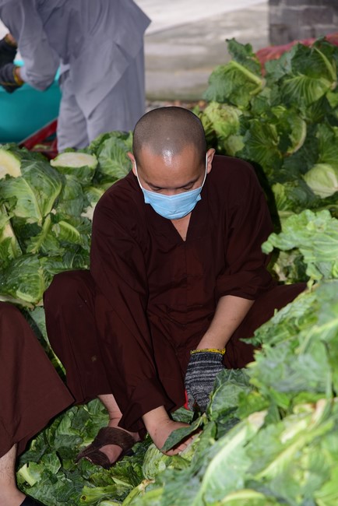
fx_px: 1688
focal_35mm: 120
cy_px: 253
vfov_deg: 17.1
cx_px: 169
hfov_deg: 11.4
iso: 400
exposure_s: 1/160
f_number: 5.6
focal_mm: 120
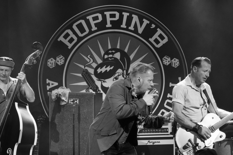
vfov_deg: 18.2
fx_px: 485
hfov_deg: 27.0
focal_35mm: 75
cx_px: 116
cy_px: 78
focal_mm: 50
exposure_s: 1/80
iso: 6400
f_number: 5.6
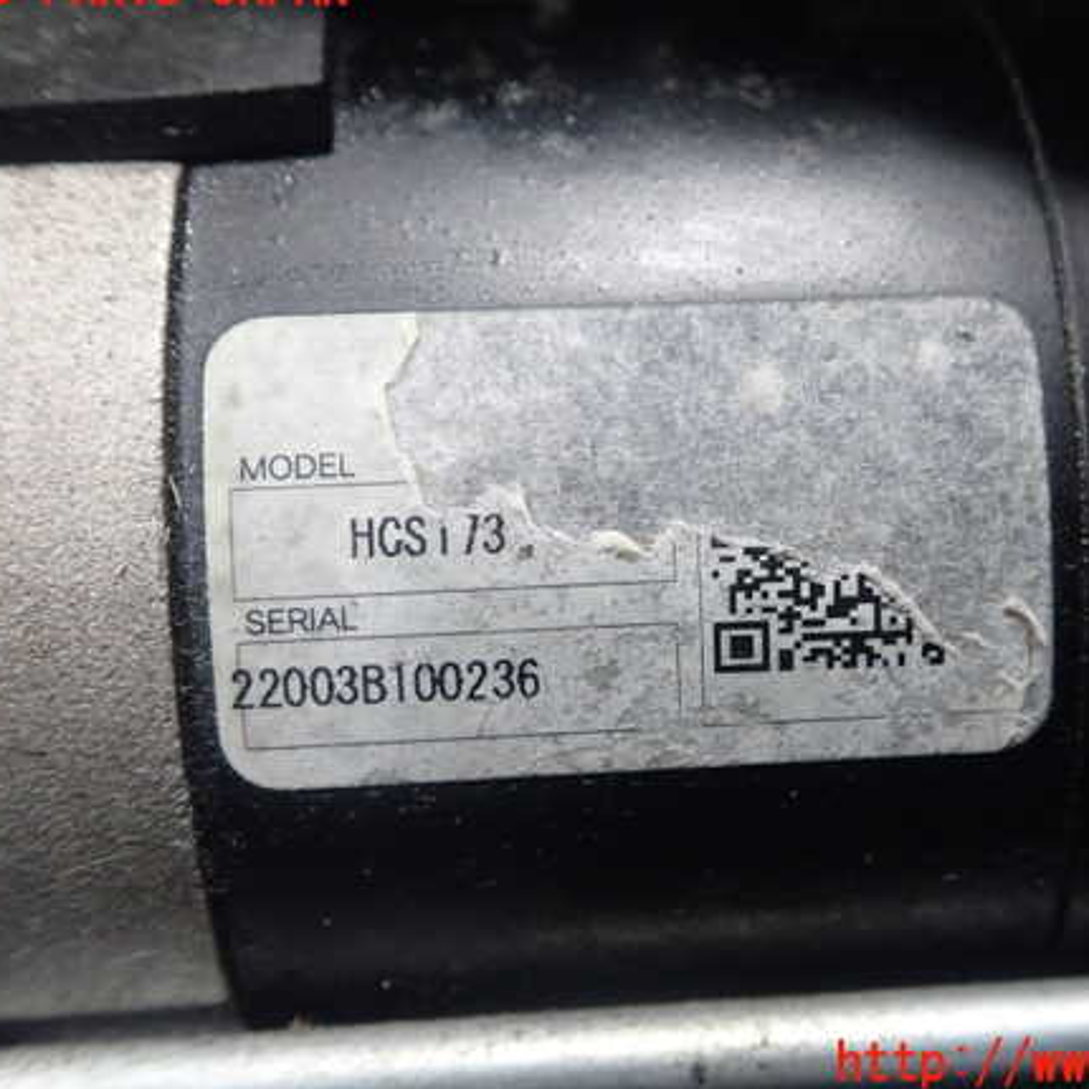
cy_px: 527
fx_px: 1317
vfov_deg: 44.9
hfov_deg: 44.7
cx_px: 648
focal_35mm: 37
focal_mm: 5.5
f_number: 2.3
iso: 640
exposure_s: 1/125
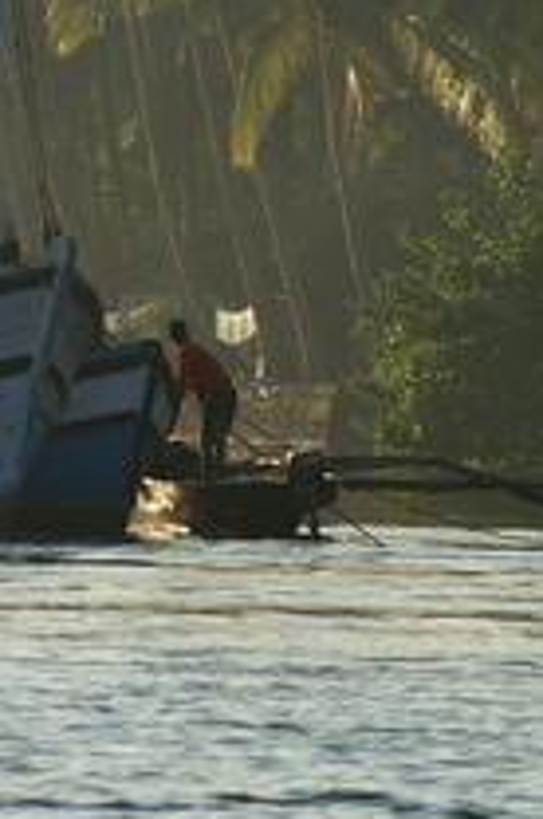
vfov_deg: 2.5
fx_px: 18886
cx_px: 142
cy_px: 110
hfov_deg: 1.6
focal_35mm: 832
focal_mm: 180
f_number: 5.6
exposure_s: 1/640
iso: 100
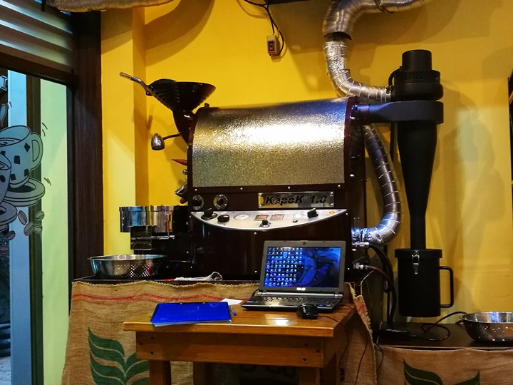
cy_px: 192
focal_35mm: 44
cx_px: 256
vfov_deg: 32.9
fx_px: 652
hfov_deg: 42.9
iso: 500
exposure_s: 1/24
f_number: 2.2
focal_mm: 4.5
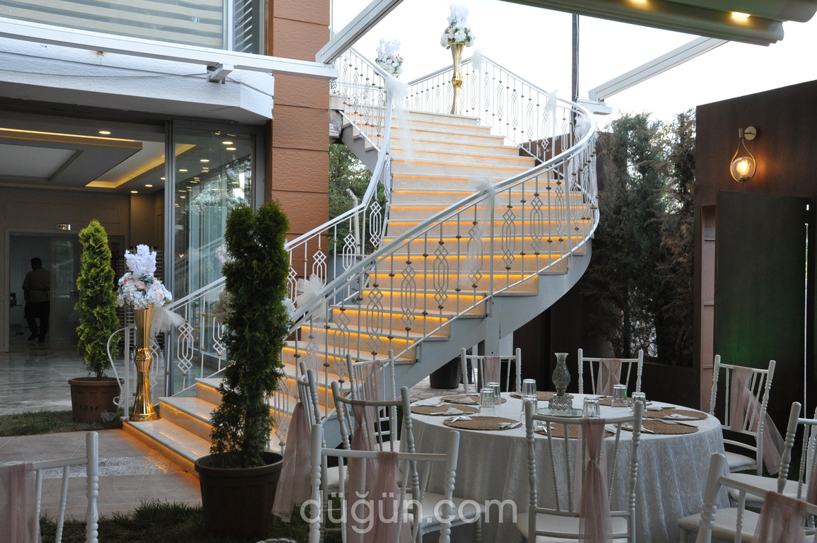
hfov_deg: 51.3
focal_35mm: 38
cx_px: 408
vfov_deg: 35.4
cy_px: 272
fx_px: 850
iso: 800
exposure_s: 1/160
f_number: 6.3
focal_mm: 25
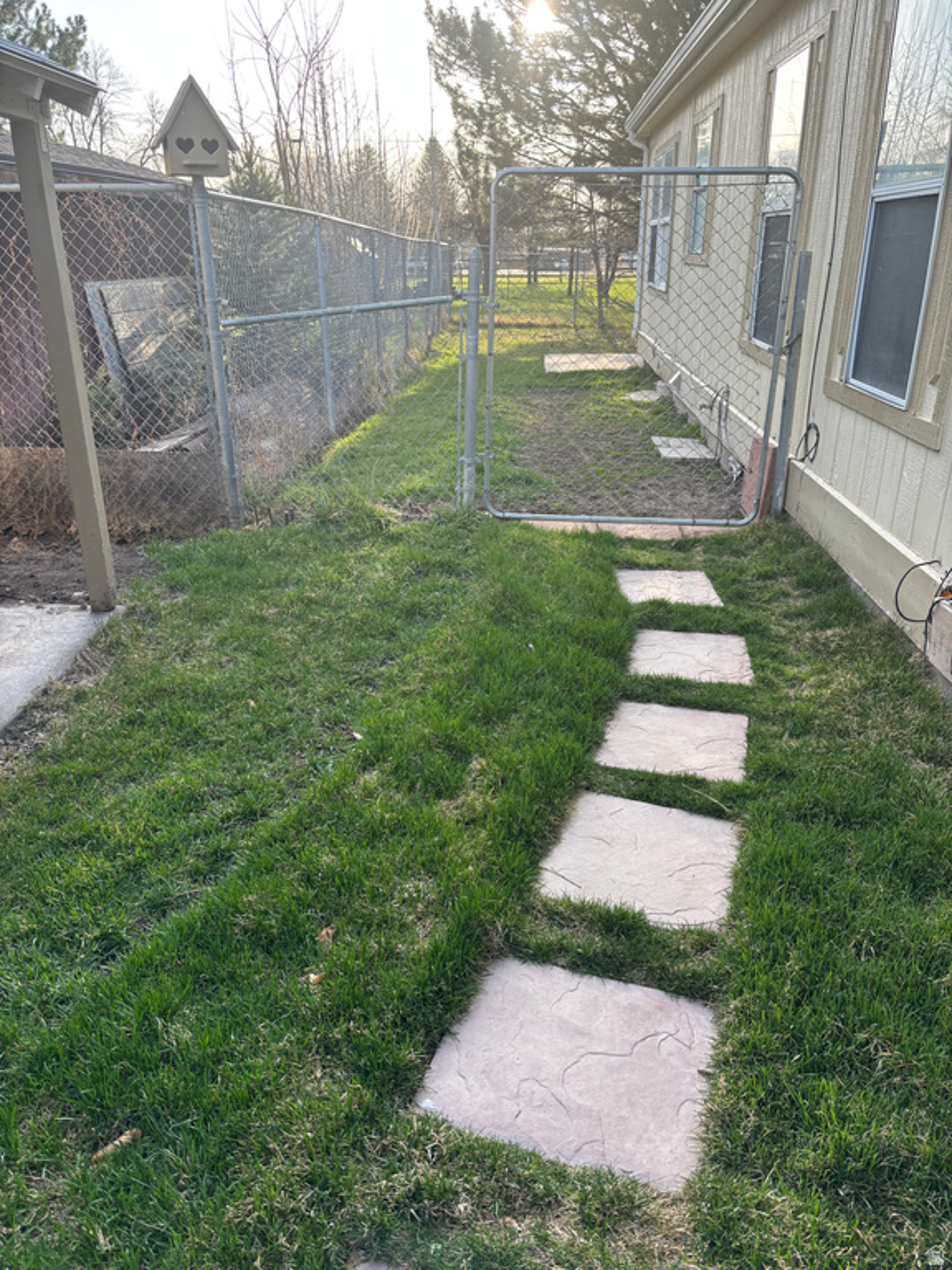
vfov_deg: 67.3
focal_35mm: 26
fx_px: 953
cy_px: 635
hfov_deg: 53.1
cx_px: 476
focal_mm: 5.96
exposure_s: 1/271
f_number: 1.6
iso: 50
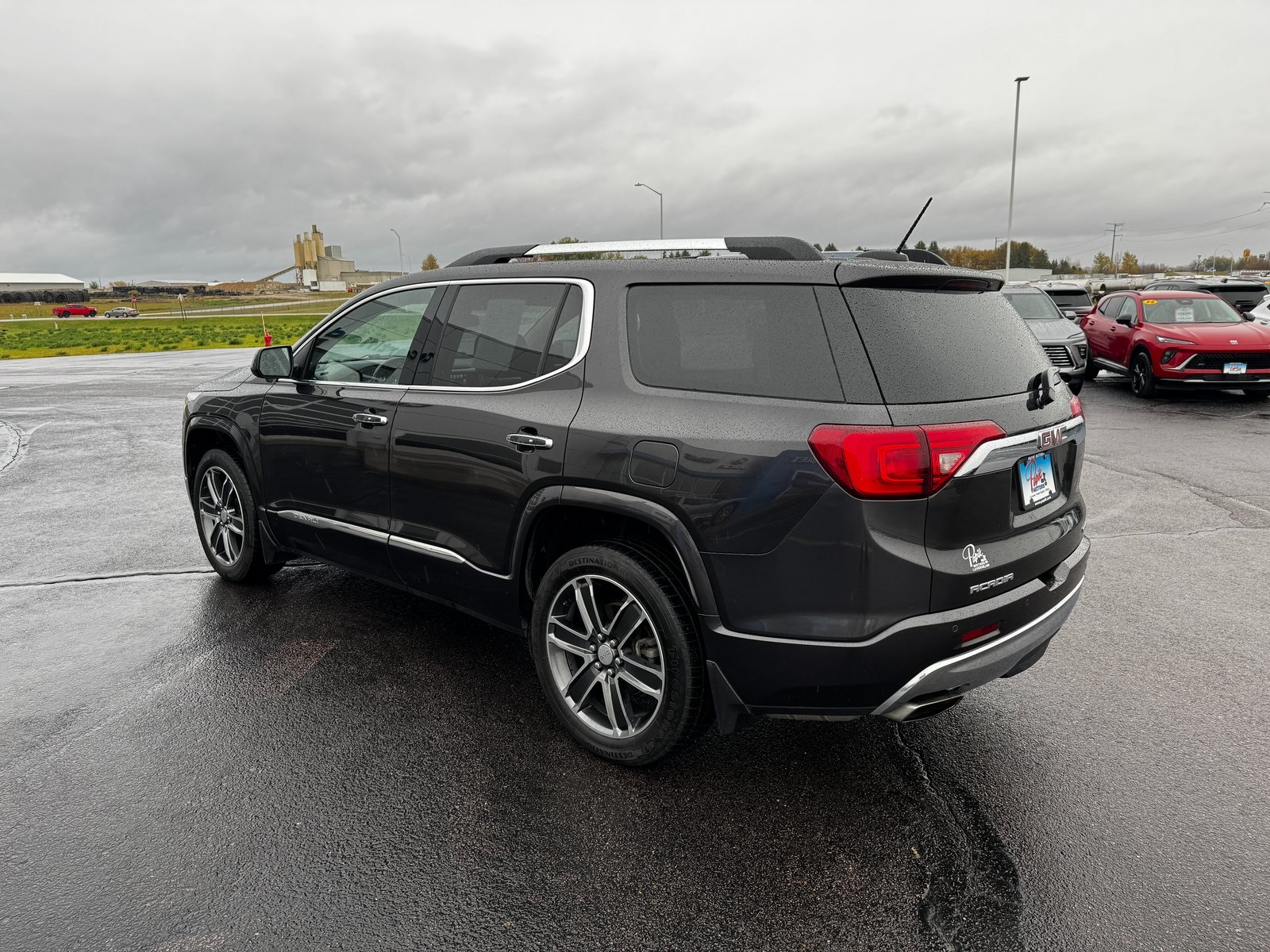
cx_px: 635
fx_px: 881
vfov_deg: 56.8
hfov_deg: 71.6
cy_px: 476
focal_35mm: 24
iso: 64
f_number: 1.78
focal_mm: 6.76
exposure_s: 1/150
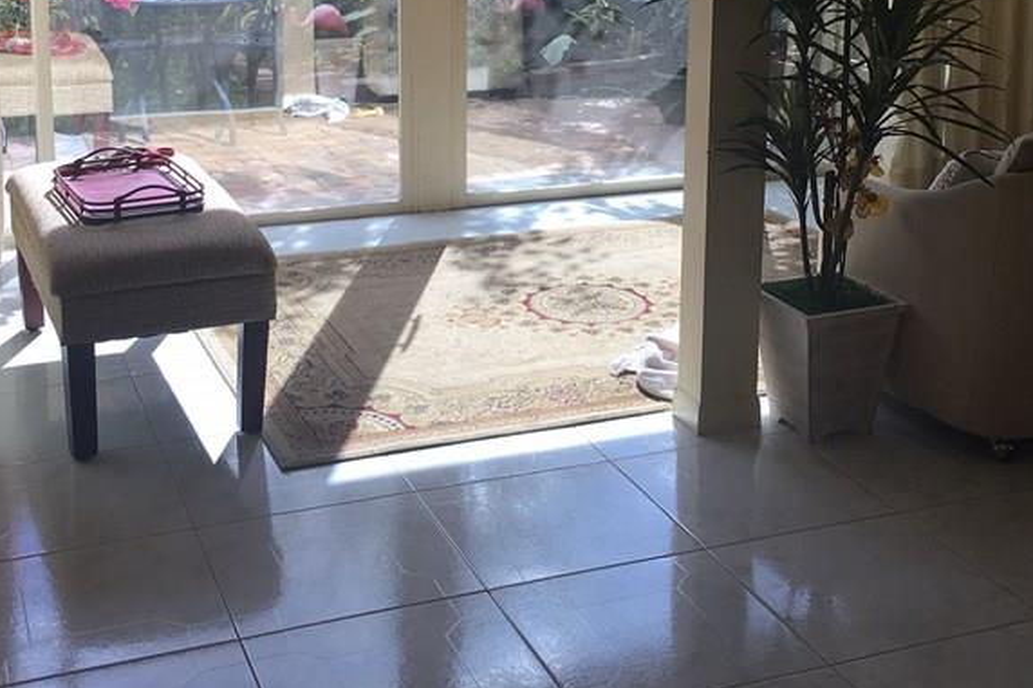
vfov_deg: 24.4
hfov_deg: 36.8
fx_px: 1549
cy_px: 88
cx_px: 591
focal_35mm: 54
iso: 25
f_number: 2.2
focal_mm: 4.15
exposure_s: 1/123
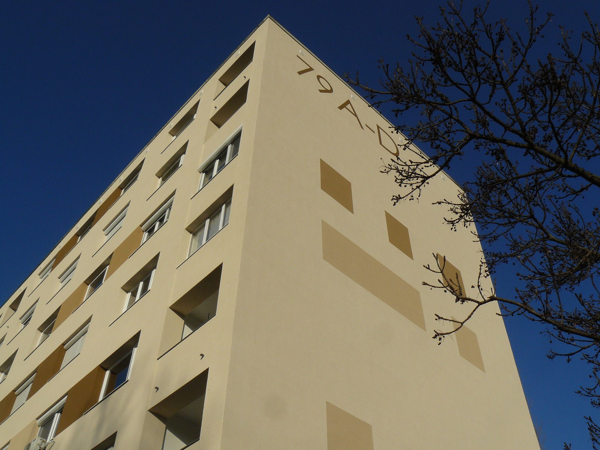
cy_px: 225
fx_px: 624
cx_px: 300
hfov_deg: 51.4
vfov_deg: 39.7
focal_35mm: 36
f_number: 7.1
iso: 100
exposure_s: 1/500
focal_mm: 6
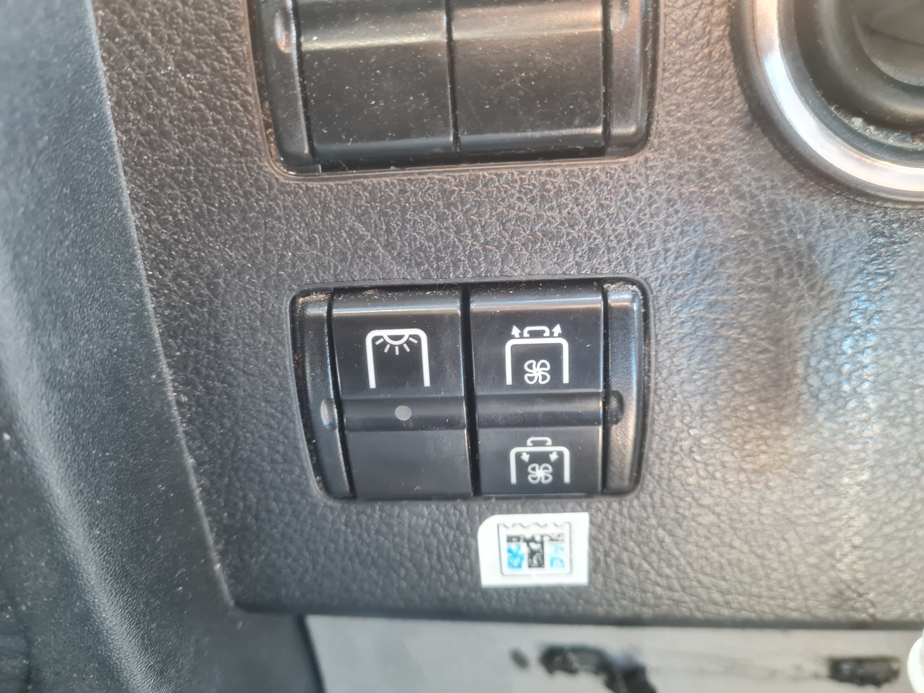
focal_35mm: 26
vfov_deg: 53.1
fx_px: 694
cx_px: 462
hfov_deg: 67.3
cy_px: 346
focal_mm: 5.4
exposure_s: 1/50
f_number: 1.8
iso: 500
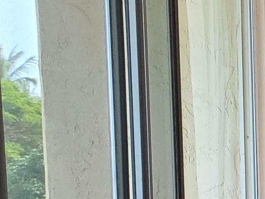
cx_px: 618
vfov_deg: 11.1
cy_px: 277
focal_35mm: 130
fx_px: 996
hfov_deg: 12.3
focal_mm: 4.3
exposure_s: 1/120
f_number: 2.4
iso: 160
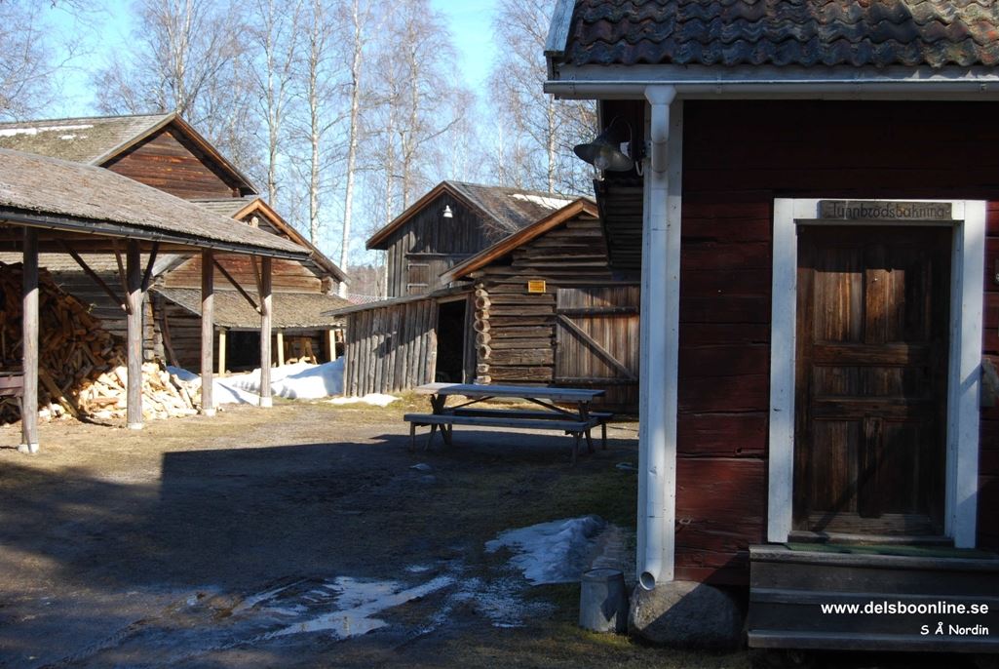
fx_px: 1584
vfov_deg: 23.8
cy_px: 334
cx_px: 500
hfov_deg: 35.0
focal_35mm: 57
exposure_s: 1/160
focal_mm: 38
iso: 100
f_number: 6.3
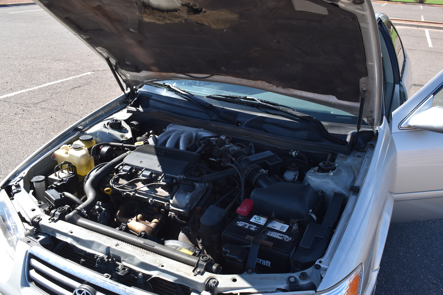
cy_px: 148
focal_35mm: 33
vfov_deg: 40.0
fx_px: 406
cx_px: 222
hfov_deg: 57.2
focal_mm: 22
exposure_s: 1/250
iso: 200
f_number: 8
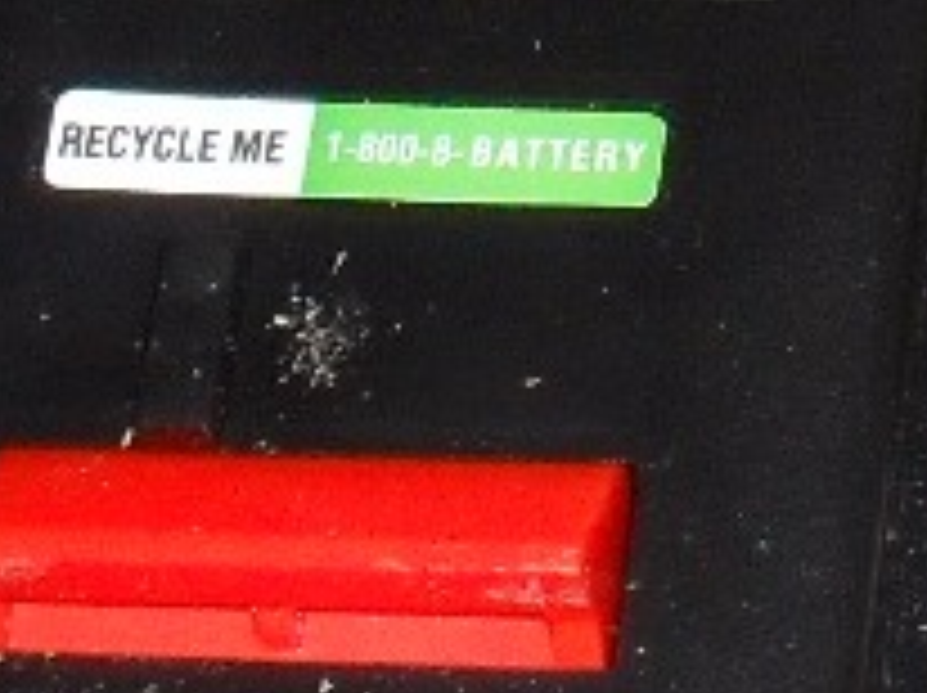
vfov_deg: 6.0
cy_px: -310
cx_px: 1642
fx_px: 6553
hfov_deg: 7.8
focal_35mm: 245
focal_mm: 6.3
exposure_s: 1/45
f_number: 3.2
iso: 200
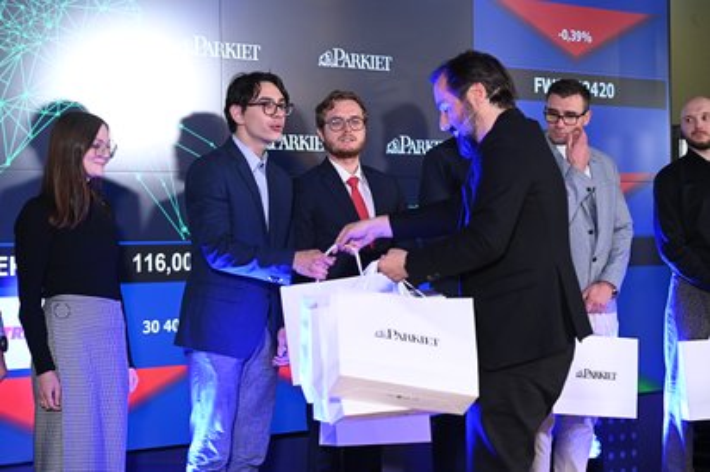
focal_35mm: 75
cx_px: 355
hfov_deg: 27.0
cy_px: 236
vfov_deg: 18.2
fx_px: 1478
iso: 2500
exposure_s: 1/100
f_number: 4
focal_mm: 75
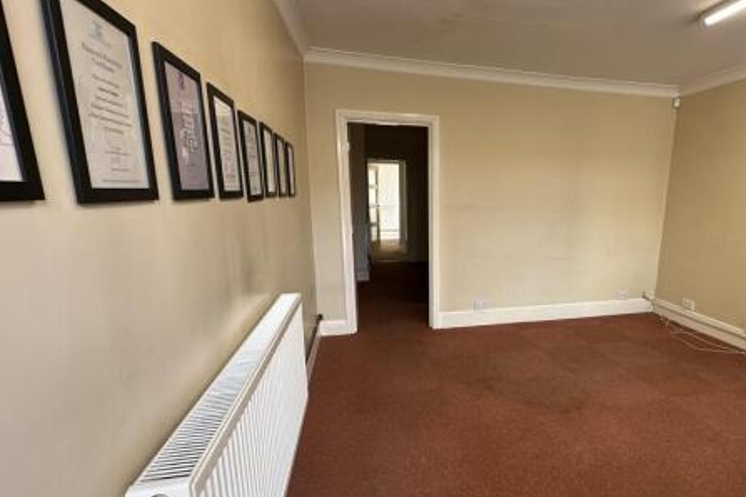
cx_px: 461
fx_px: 394
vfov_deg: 64.4
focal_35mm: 19
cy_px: 278
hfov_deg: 85.4
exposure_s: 1/99
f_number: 2.2
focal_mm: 2.22
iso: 80
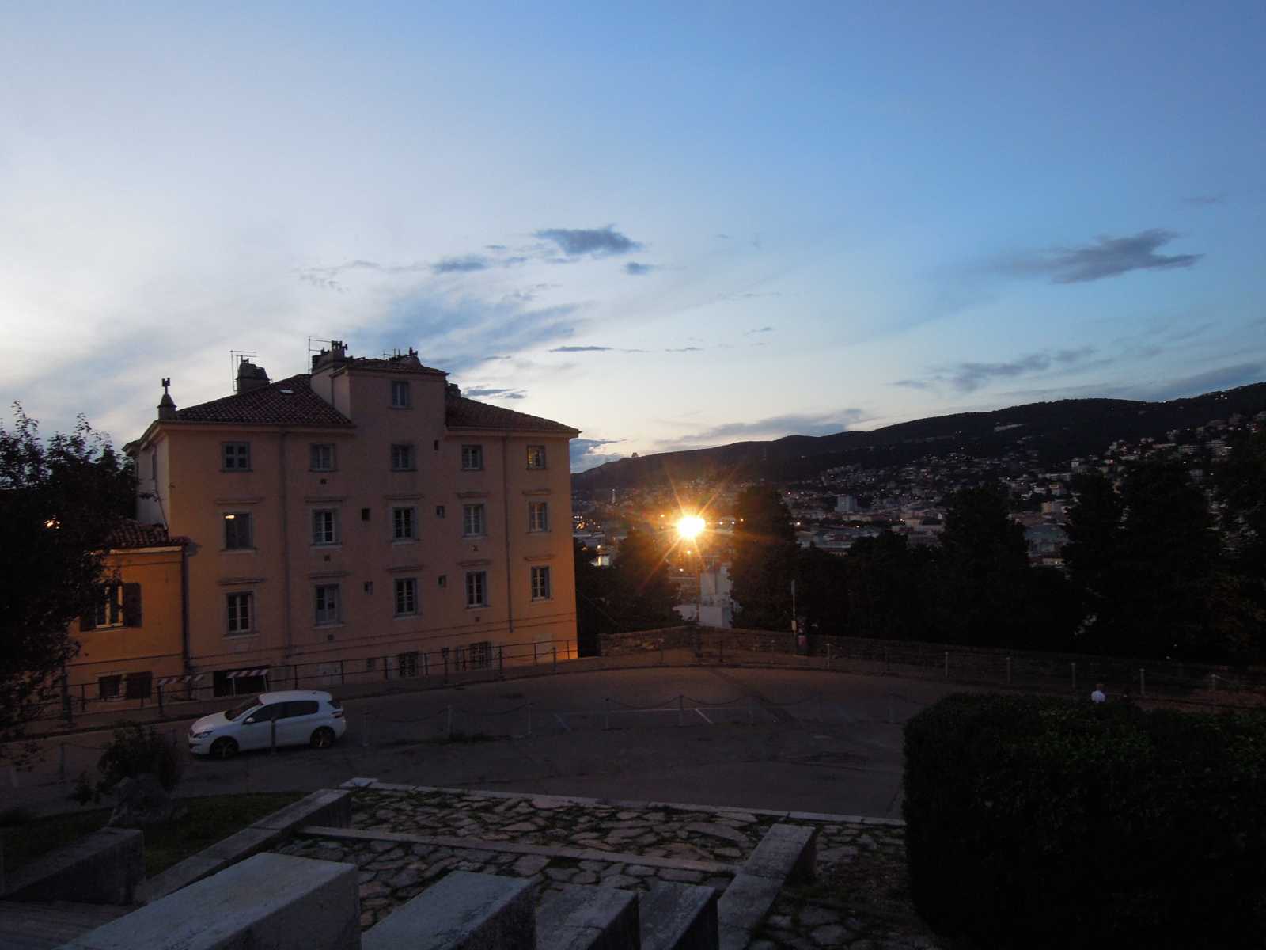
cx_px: 633
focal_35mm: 24
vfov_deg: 56.8
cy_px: 475
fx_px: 878
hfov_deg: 71.6
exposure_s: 1/30
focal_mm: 4.3
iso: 280
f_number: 2.8
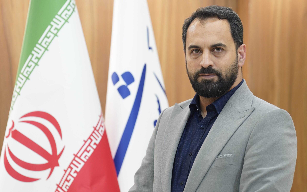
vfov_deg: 7.9
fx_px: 1397
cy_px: 95
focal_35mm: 167
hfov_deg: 12.5
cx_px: 153
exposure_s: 1/50
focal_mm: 163
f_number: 3.5
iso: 800
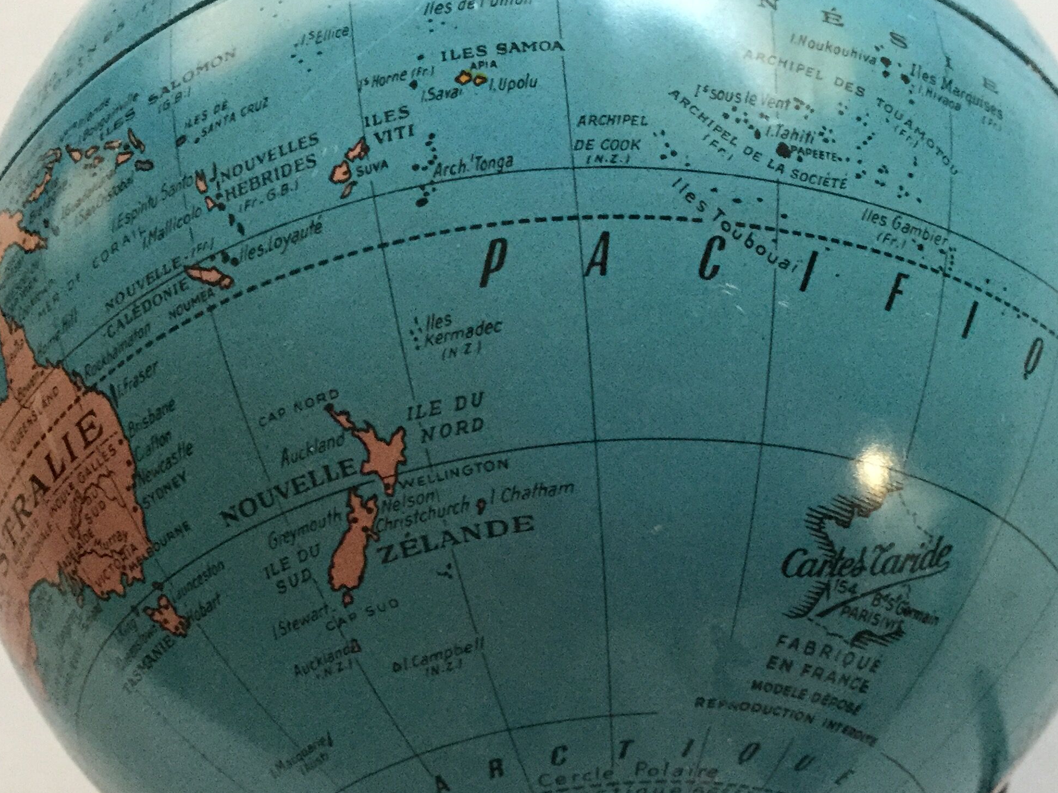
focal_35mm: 52
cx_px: 649
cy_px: 582
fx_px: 1589
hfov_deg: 36.6
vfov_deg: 27.7
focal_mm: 3.3
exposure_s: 1/33
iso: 250
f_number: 2.4
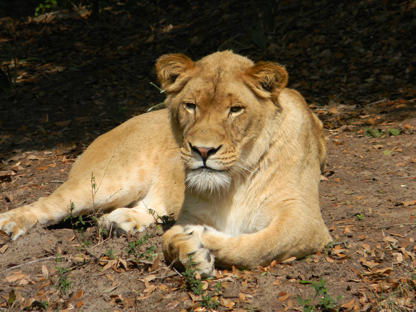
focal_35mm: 414
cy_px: 156
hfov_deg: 4.8
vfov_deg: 3.6
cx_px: 208
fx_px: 4975
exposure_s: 1/454
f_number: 5.4
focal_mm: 75
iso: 80
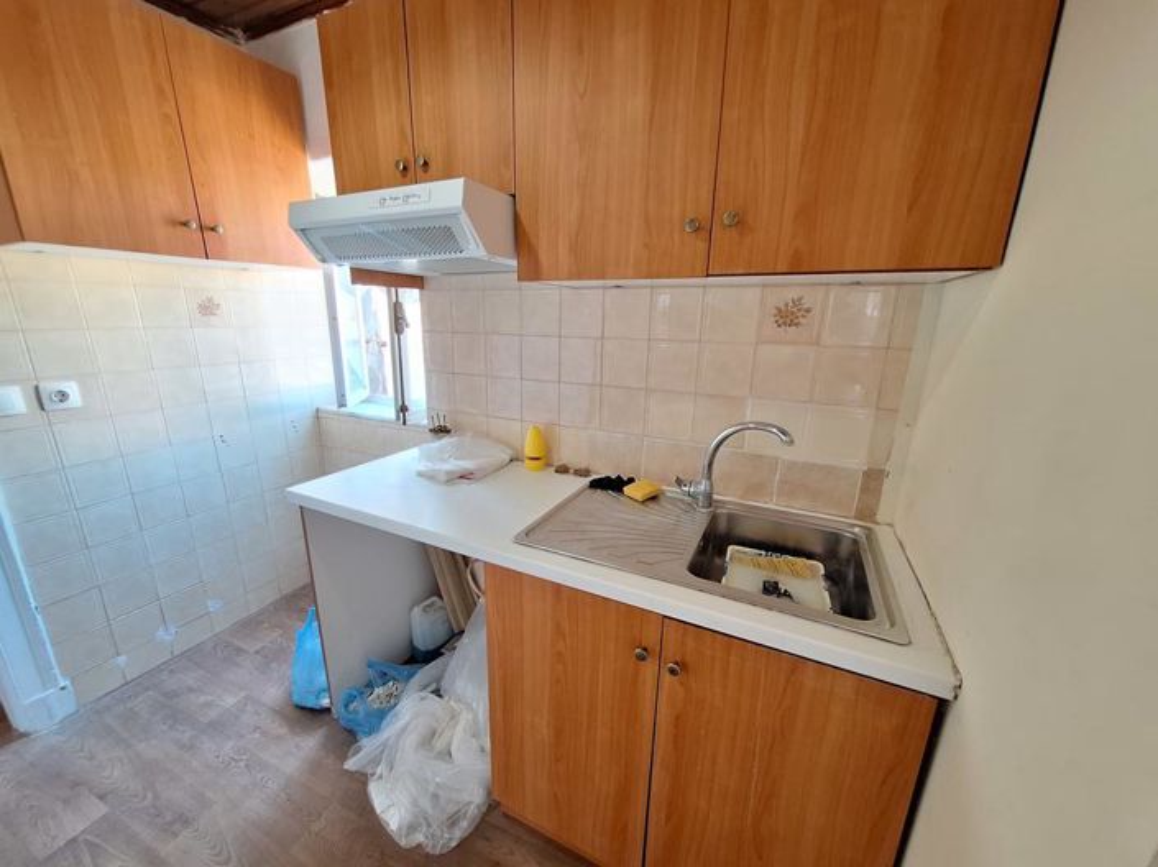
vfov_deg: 89.9
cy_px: 434
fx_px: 435
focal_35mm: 13
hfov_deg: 106.2
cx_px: 579
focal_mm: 1.74
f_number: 2.2
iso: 125
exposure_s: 1/50
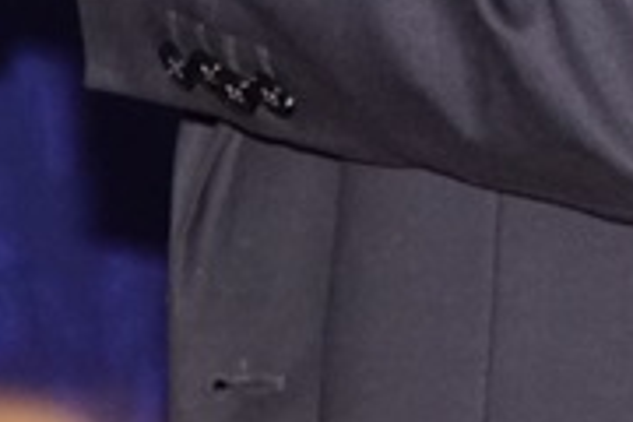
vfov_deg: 1.5
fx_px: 16105
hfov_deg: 2.2
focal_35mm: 916
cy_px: -677
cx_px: 967
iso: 1600
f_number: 5.6
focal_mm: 110
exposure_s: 1/60
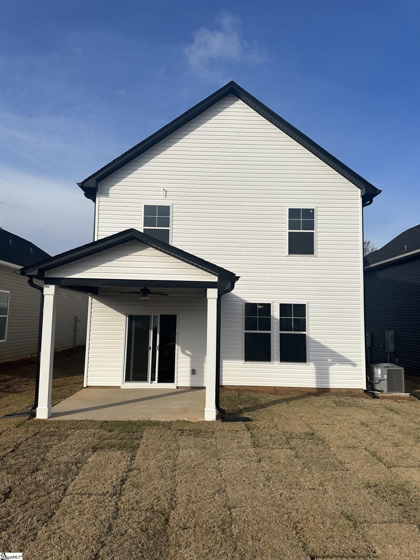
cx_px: 210
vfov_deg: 71.6
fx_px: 388
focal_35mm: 24
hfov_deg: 56.8
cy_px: 280
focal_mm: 6.86
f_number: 1.78
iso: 80
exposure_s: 1/6623
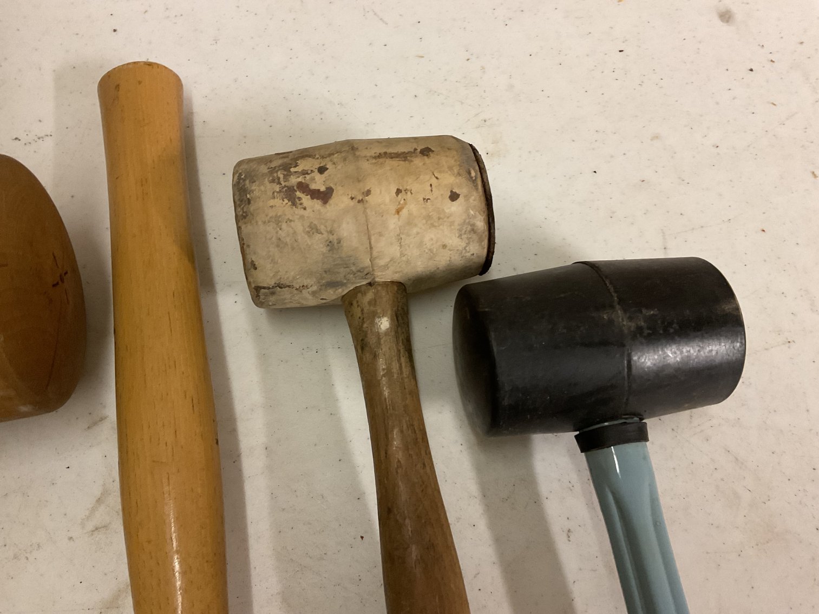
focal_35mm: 29
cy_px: 307
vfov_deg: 48.2
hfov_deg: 61.7
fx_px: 686
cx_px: 410
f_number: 1.8
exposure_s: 1/40
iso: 200
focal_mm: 3
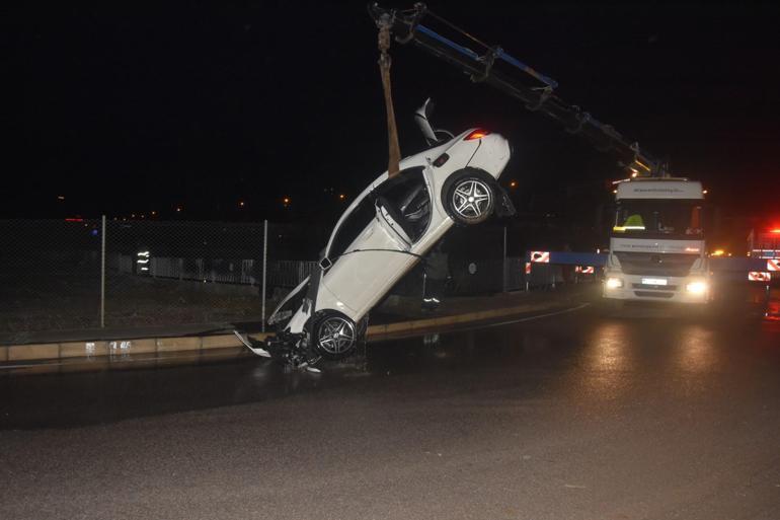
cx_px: 390
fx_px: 585
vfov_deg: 47.9
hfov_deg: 67.4
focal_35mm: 27
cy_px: 260
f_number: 8
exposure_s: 1/60
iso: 1250
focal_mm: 18
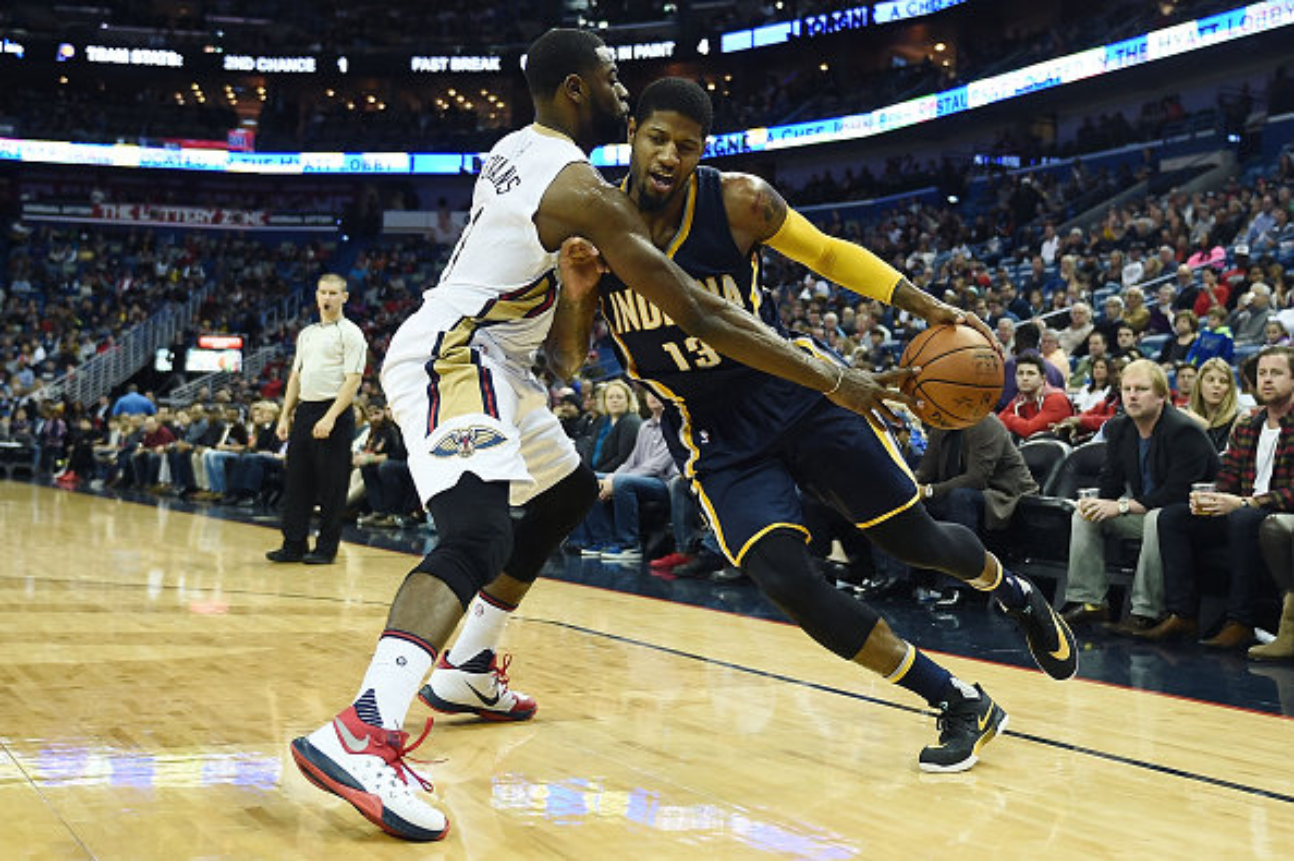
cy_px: 430
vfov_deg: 37.8
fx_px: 1257
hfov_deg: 54.5
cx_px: 647
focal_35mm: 35
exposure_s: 1/1250
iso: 2000
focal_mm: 35
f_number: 2.8
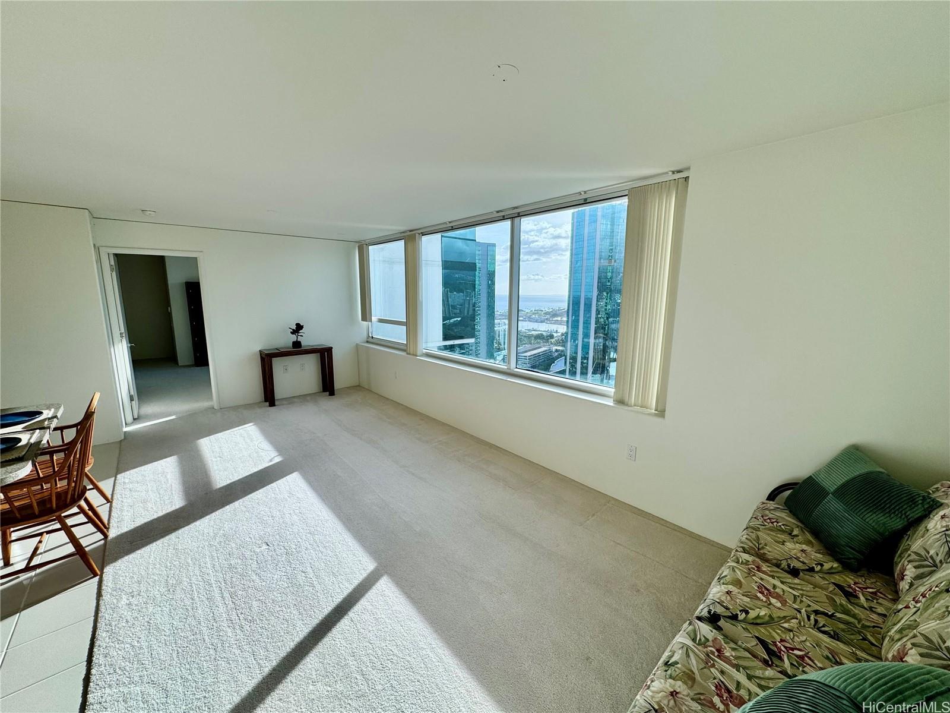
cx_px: 475
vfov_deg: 85.7
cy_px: 356
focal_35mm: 14
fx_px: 384
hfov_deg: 102.1
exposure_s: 1/476
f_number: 2.2
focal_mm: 2.22
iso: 40
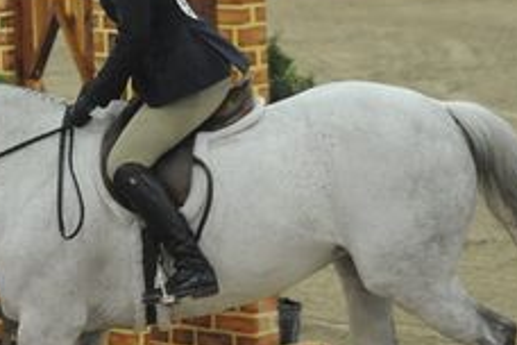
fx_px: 3145
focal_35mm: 219
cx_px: 5
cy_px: 200
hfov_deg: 9.3
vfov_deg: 6.3
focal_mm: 78
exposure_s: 1/400
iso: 6400
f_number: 2.8
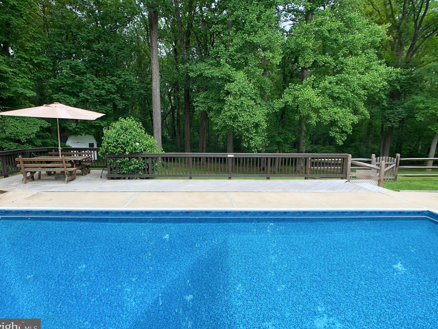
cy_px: 166
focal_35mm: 29
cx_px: 212
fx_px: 367
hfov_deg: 61.6
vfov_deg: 48.2
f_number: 1.8
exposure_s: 1/120
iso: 25
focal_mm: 3.99
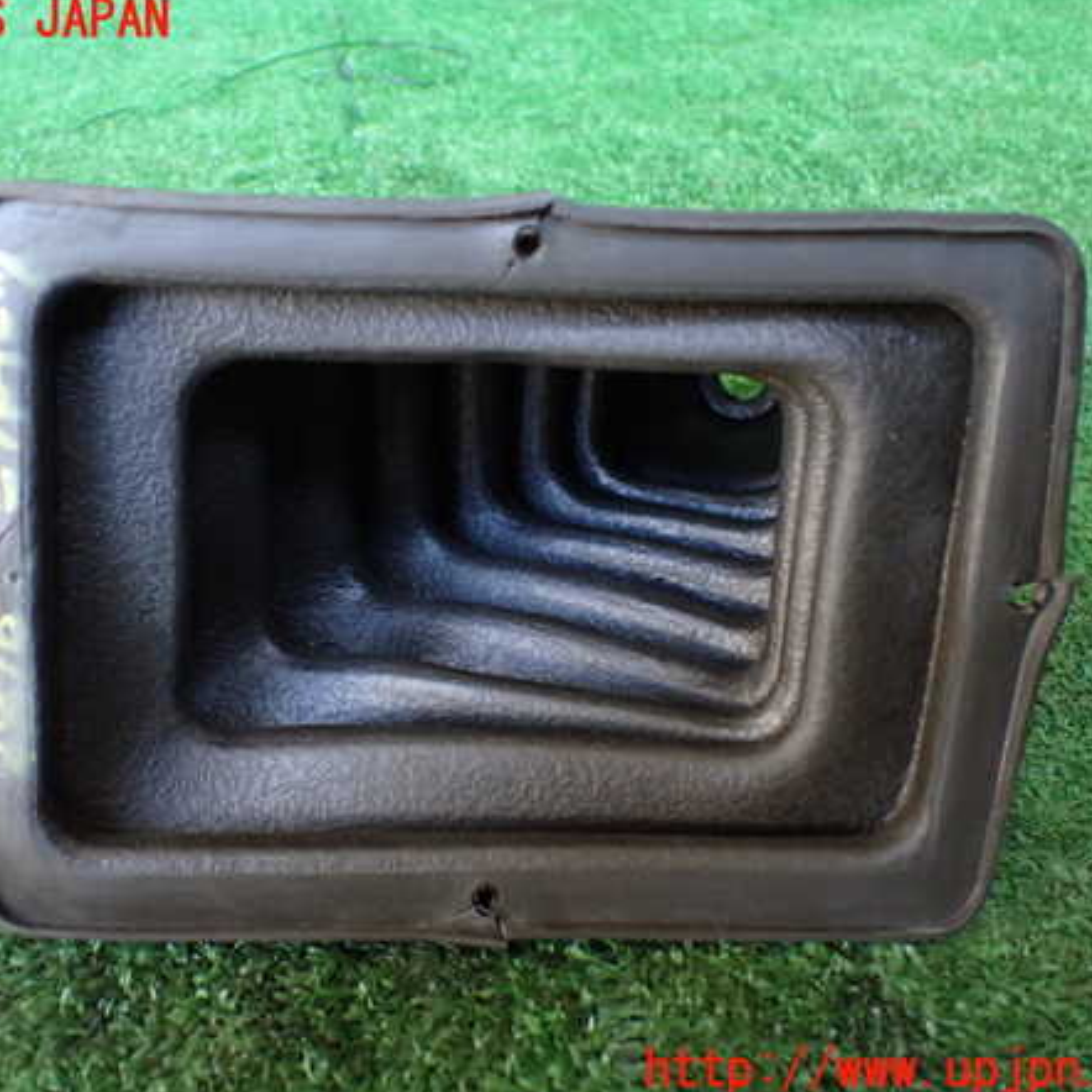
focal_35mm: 36
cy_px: 546
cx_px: 462
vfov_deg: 46.0
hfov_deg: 45.9
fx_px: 1285
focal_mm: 5.4
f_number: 2.3
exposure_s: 1/125
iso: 640
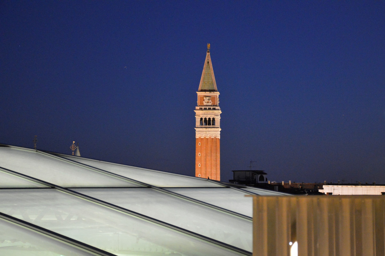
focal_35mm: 78
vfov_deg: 17.5
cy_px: 128
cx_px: 192
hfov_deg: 26.0
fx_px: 833
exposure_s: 1.3
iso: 3200
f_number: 4.8
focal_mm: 52
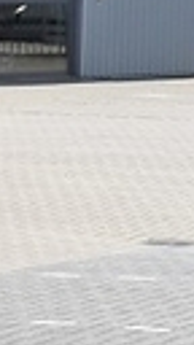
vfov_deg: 6.7
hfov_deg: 3.6
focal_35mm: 321
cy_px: 261
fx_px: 2936
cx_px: -582
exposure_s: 1/320
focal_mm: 11.1
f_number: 5.6
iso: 160
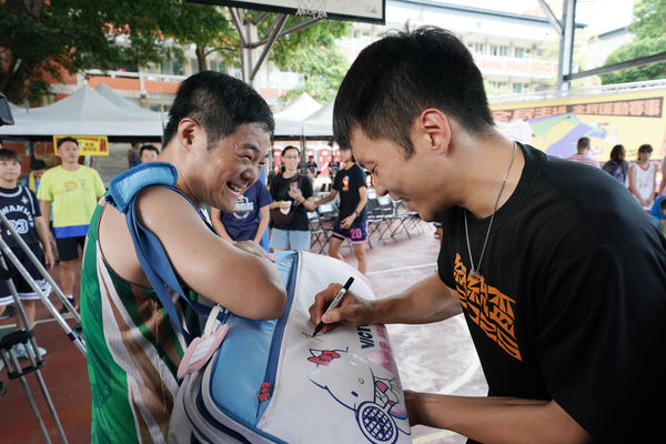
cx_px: 333
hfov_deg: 76.1
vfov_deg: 55.1
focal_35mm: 23
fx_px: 425
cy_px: 222
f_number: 5
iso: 1600
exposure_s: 1/400
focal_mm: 23
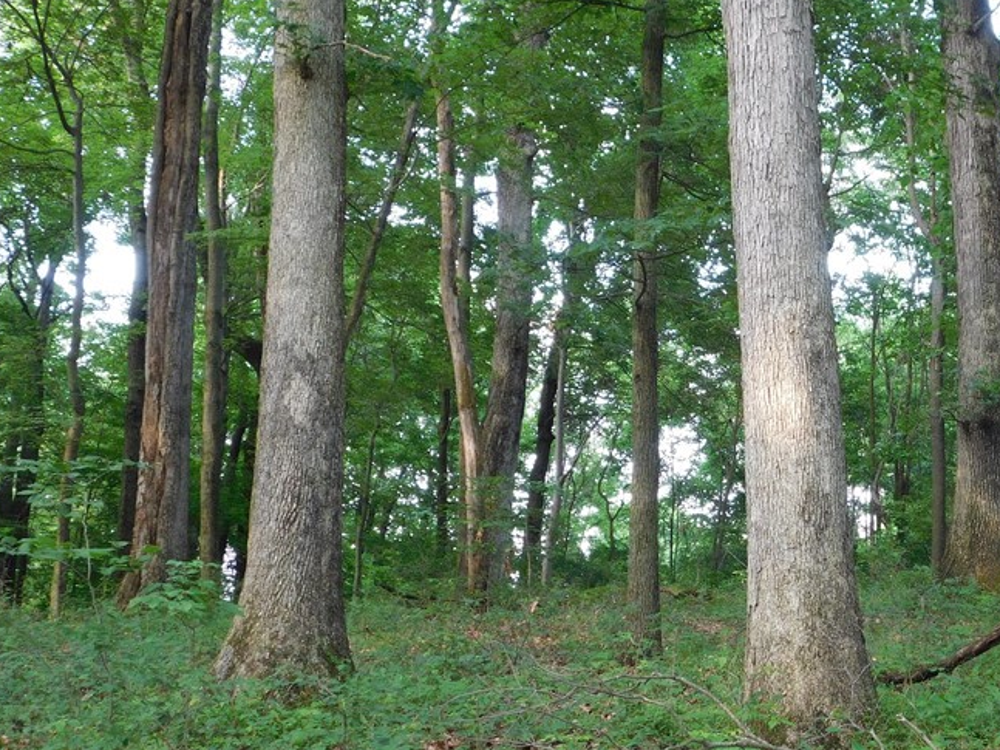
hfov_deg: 33.1
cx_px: 747
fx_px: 1646
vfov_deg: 25.7
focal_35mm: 57
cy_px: 379
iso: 220
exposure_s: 1/30
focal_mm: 6.3
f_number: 3.5
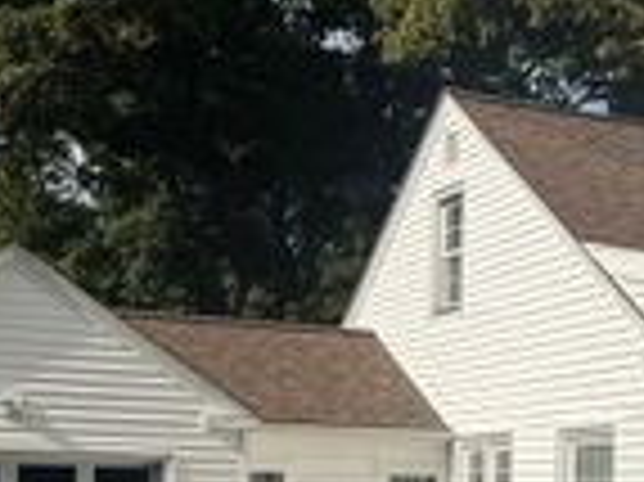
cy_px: 516
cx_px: 563
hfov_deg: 22.8
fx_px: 1561
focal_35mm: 84
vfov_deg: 17.0
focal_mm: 6.76
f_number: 1.78
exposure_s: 1/7092
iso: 80
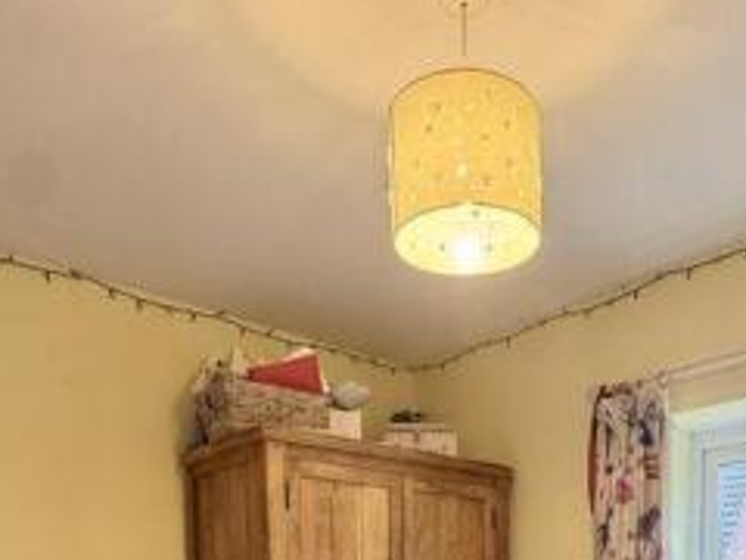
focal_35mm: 34
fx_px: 733
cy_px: 661
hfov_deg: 53.2
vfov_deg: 34.2
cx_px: 480
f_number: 2.2
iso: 320
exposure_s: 1/50
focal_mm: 2.22
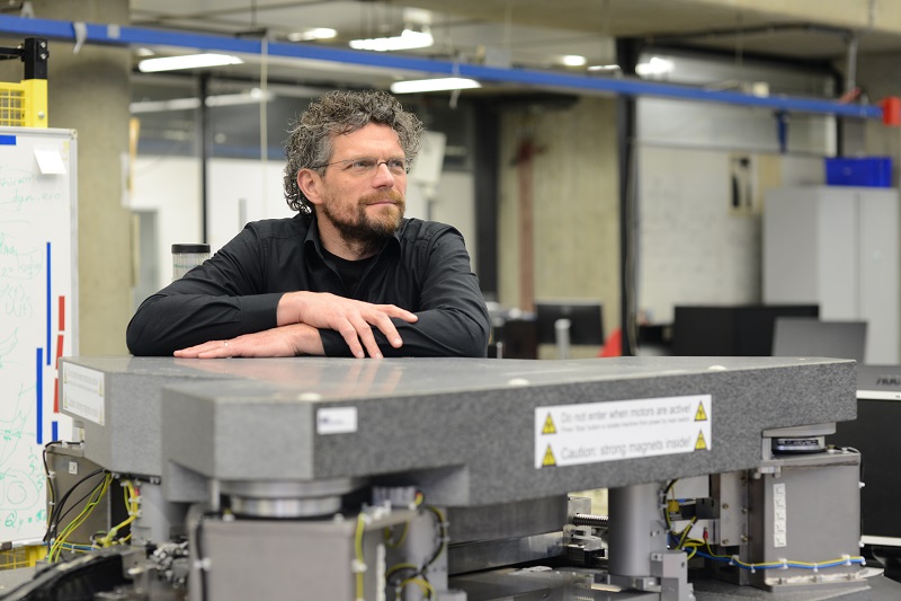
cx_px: 450
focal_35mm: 85
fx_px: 2127
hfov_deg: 23.9
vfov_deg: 16.1
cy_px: 300
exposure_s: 1/60
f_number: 4
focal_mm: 85
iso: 800
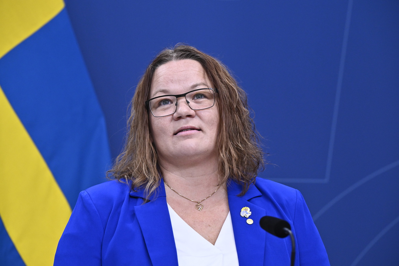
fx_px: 1717
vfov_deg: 8.9
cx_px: 200
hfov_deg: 13.3
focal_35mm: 155
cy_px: 133
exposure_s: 1/320
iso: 2500
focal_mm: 155
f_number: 5.6
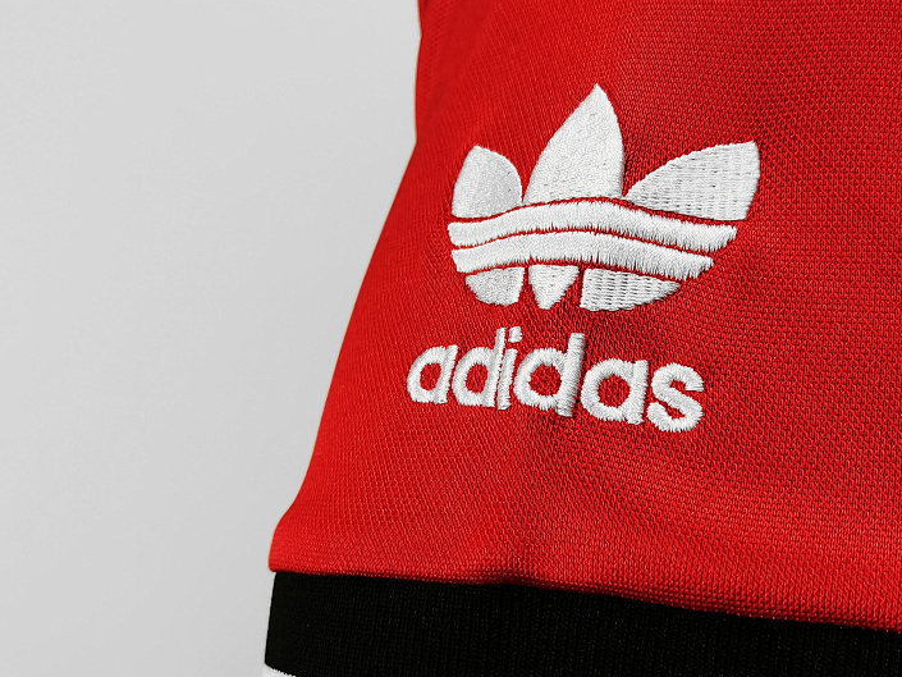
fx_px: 1277
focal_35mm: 49
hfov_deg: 38.8
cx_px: 527
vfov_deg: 29.5
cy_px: 450
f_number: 1.8
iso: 125
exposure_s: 1/60
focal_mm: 5.58
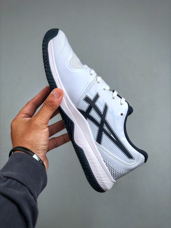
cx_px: 86
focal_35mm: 57
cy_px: 114
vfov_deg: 33.8
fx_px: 375
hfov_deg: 25.7
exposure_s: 1/100
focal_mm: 6.6
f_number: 2.8
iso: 25
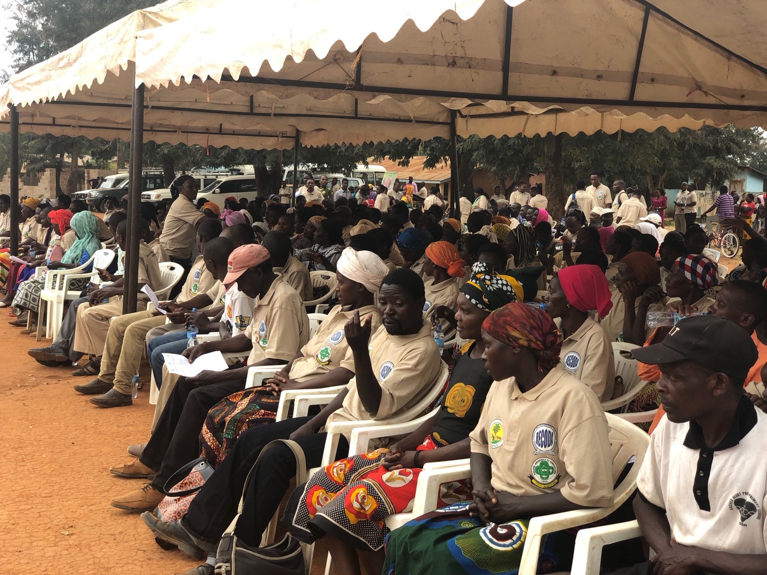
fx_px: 1152
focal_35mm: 52
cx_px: 384
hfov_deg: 36.8
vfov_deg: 28.0
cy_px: 288
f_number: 2.4
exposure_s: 1/125
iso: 16
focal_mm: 6
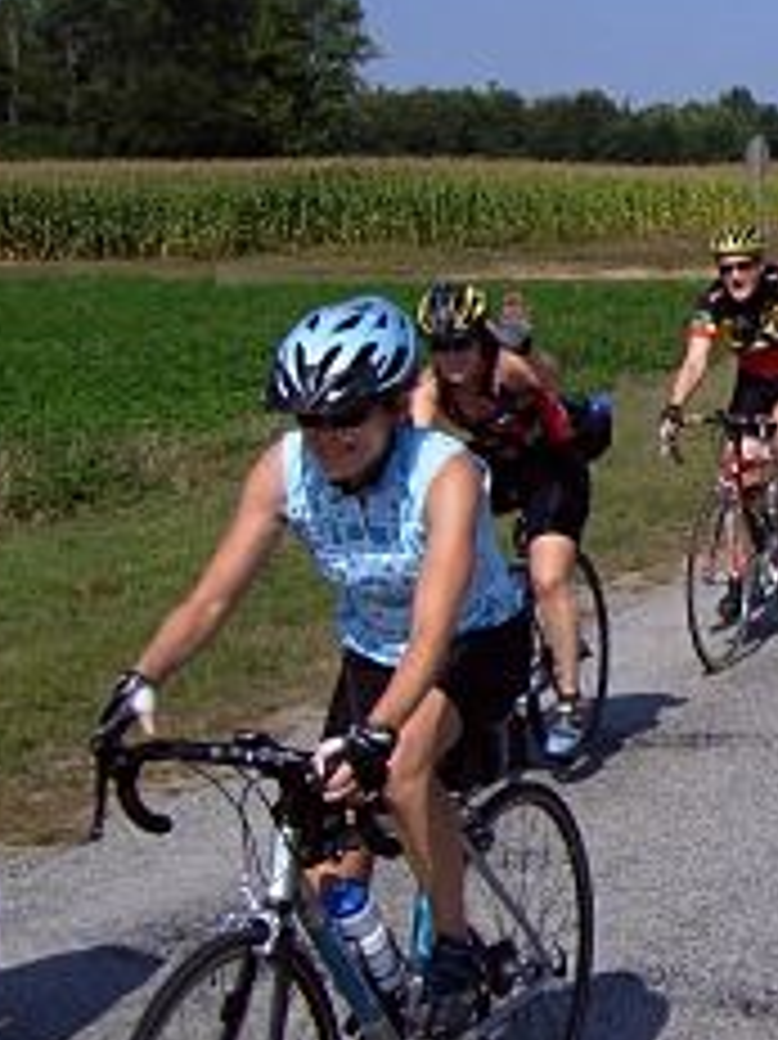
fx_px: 2400
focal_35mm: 80
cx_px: 1086
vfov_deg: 24.3
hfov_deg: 17.0
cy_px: 338
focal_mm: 6
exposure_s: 1/1592
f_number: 4.7
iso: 100
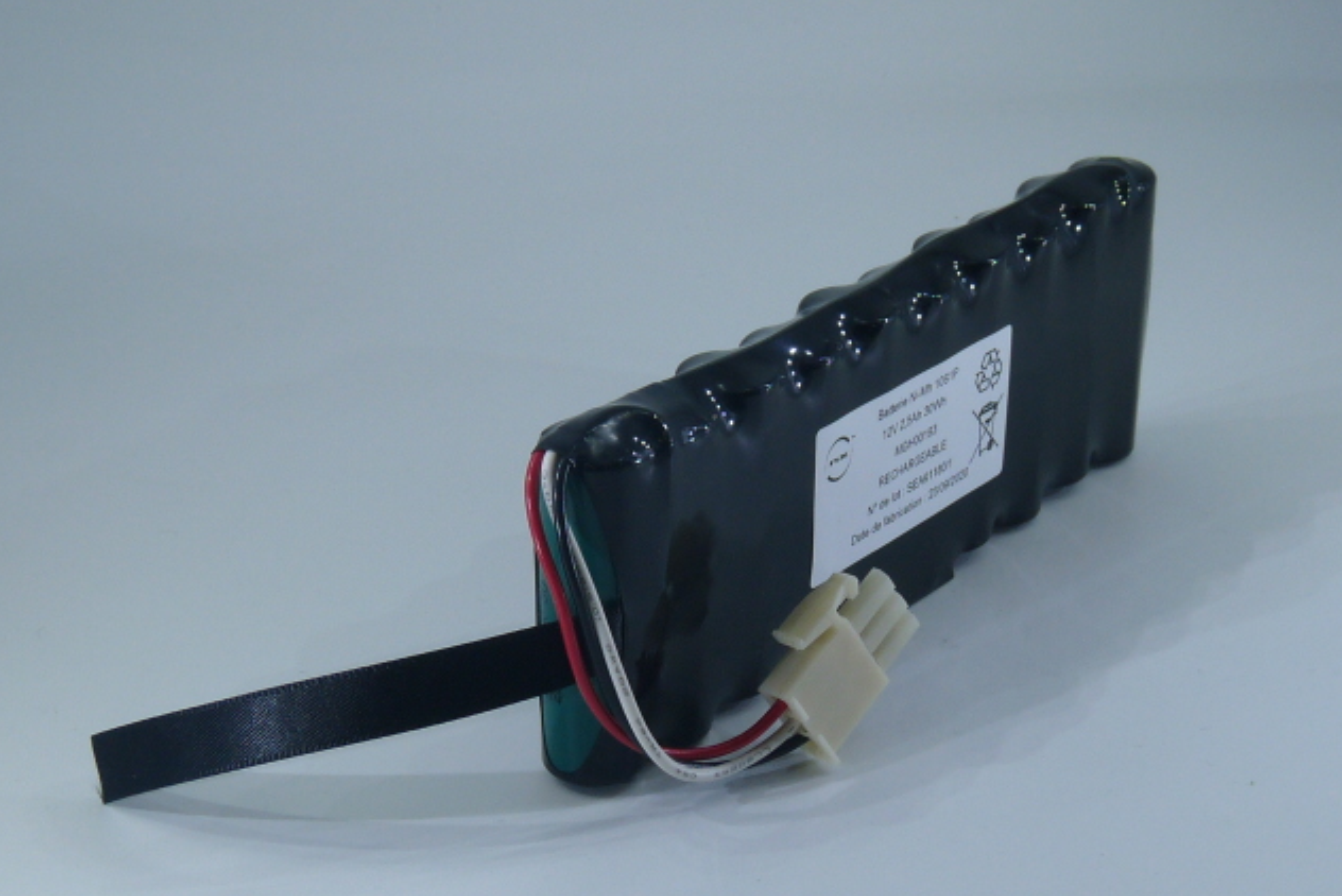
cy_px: 499
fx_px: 2983
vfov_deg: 17.1
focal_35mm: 80
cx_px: 667
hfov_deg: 25.4
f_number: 4.5
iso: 100
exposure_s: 1/250
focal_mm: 7.6
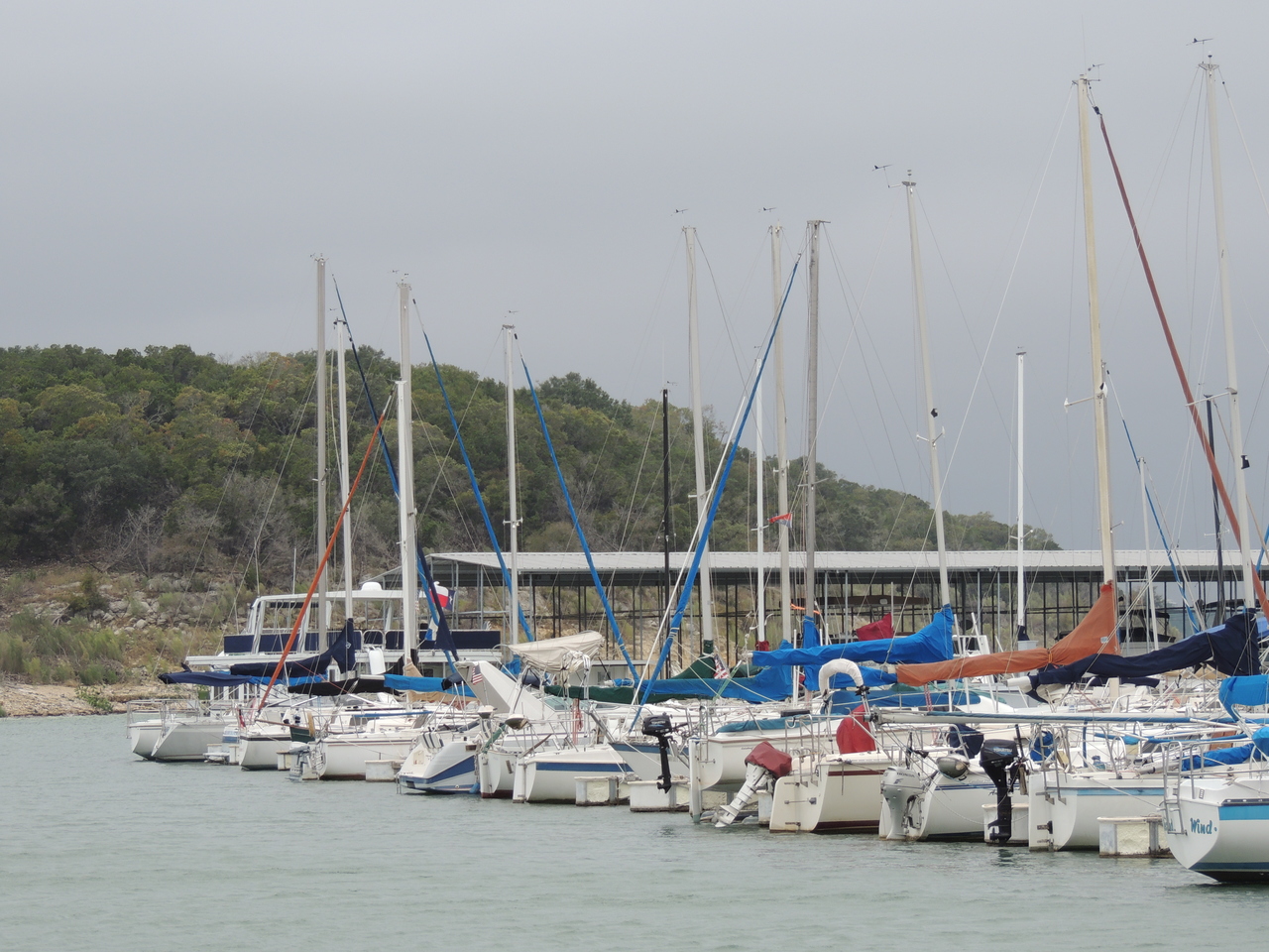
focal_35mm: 120
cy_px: 476
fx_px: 4399
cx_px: 634
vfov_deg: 12.3
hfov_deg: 16.4
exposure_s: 1/320
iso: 100
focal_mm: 21.4
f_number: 4.2
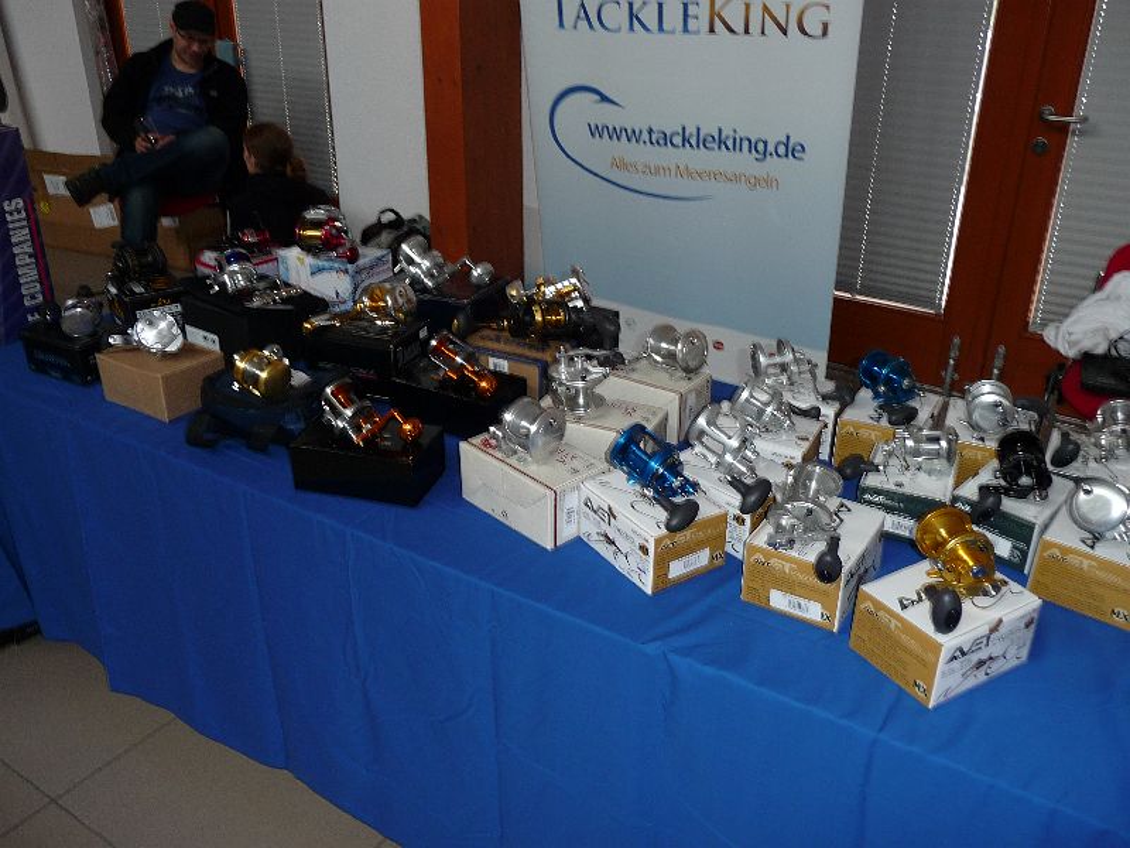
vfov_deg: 46.8
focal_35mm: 30
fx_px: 979
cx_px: 565
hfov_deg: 60.0
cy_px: 424
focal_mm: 5
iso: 100
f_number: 3.4
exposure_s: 1/30
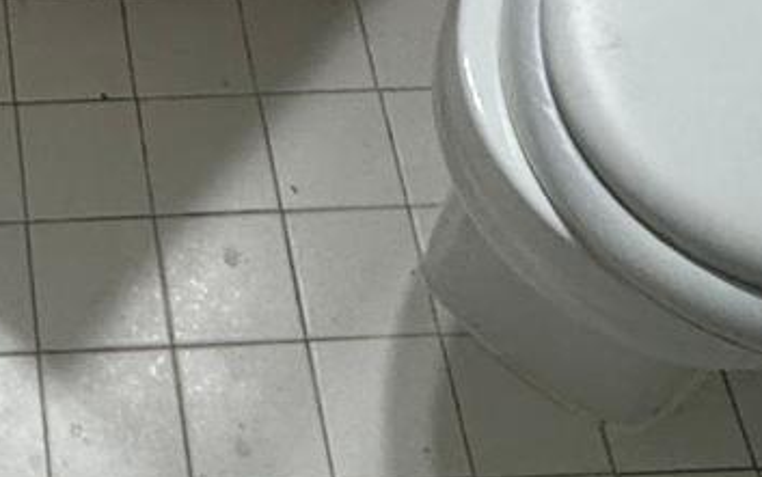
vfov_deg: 13.4
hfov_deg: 22.5
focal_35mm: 86
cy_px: -425
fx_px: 1787
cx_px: -104
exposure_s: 1/120
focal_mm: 2.22
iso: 320
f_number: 2.2
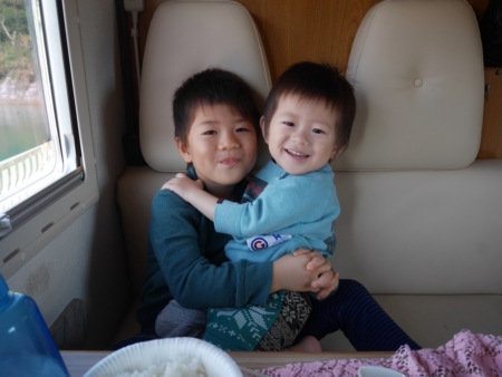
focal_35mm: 30
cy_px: 188
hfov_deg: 59.9
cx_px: 251
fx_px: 435
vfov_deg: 46.8
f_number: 3.7
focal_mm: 15
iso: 200
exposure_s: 1/60
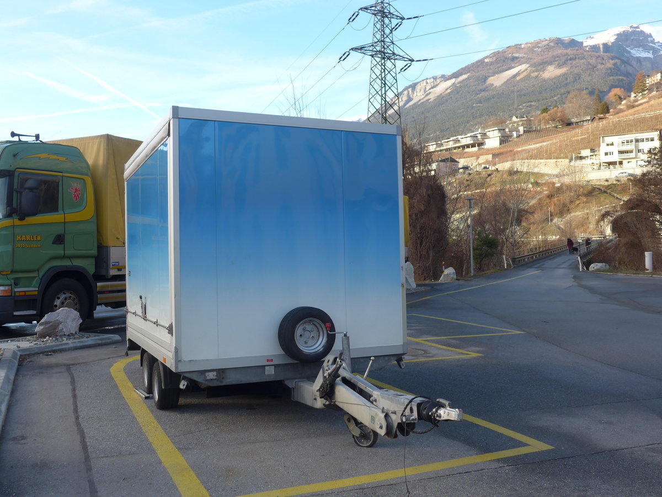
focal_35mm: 34
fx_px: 650
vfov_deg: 41.8
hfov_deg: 54.0
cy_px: 248
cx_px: 331
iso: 80
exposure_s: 1/320
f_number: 2.8
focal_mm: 7
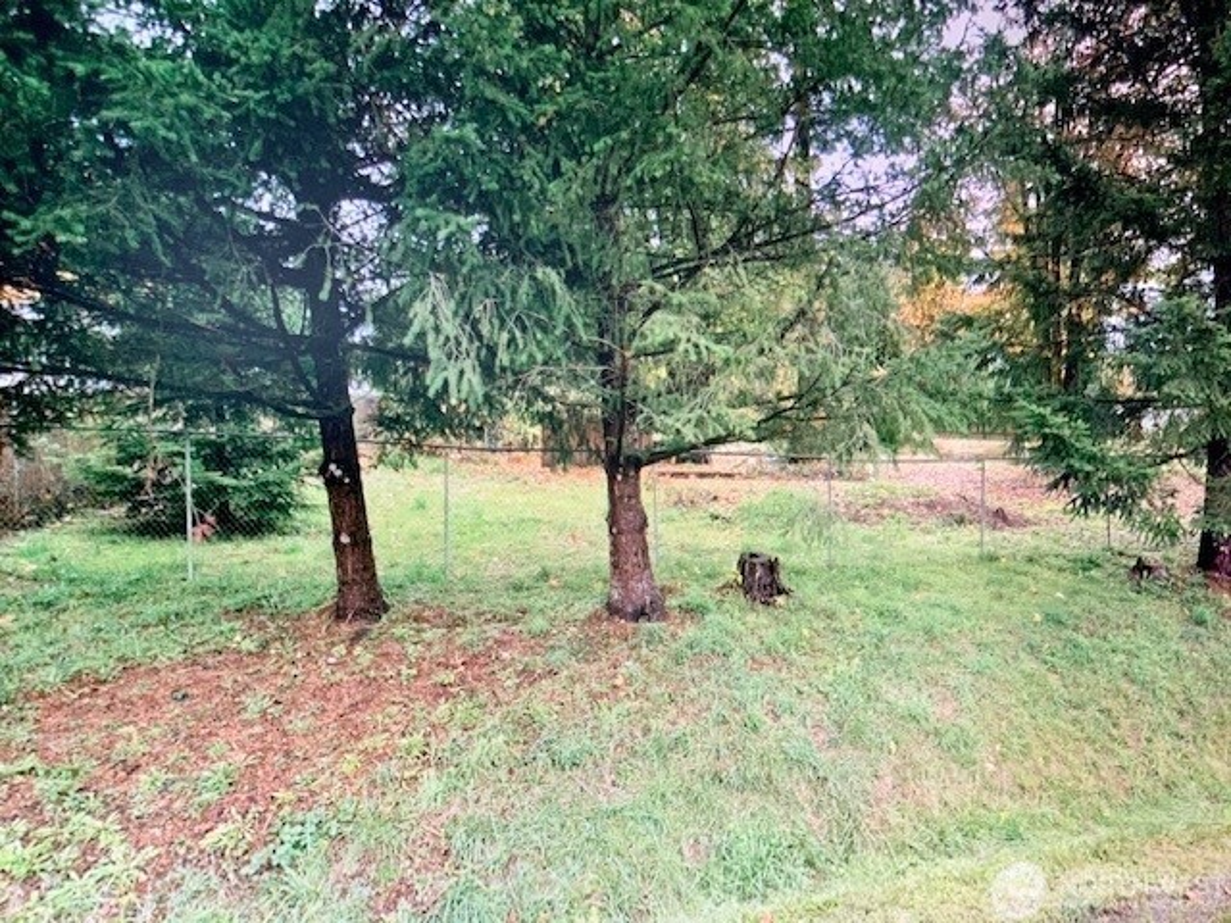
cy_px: 462
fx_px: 1849
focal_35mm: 52
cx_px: 616
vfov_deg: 28.0
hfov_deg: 36.8
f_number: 2.4
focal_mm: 6
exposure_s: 1/60
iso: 200
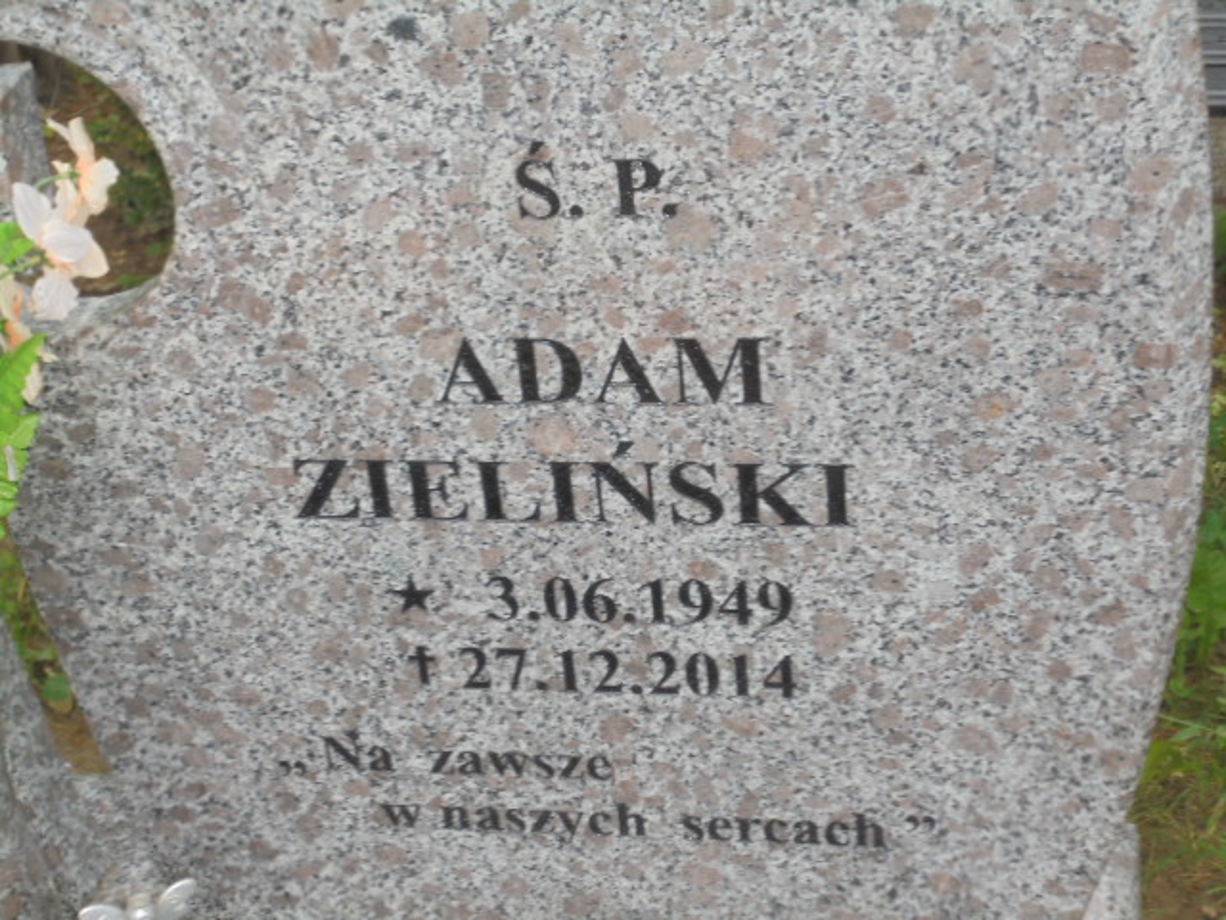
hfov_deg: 30.3
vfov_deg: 22.9
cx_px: 613
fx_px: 2267
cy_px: 460
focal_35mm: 64
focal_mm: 11.5
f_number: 5.6
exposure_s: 1/30
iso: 160
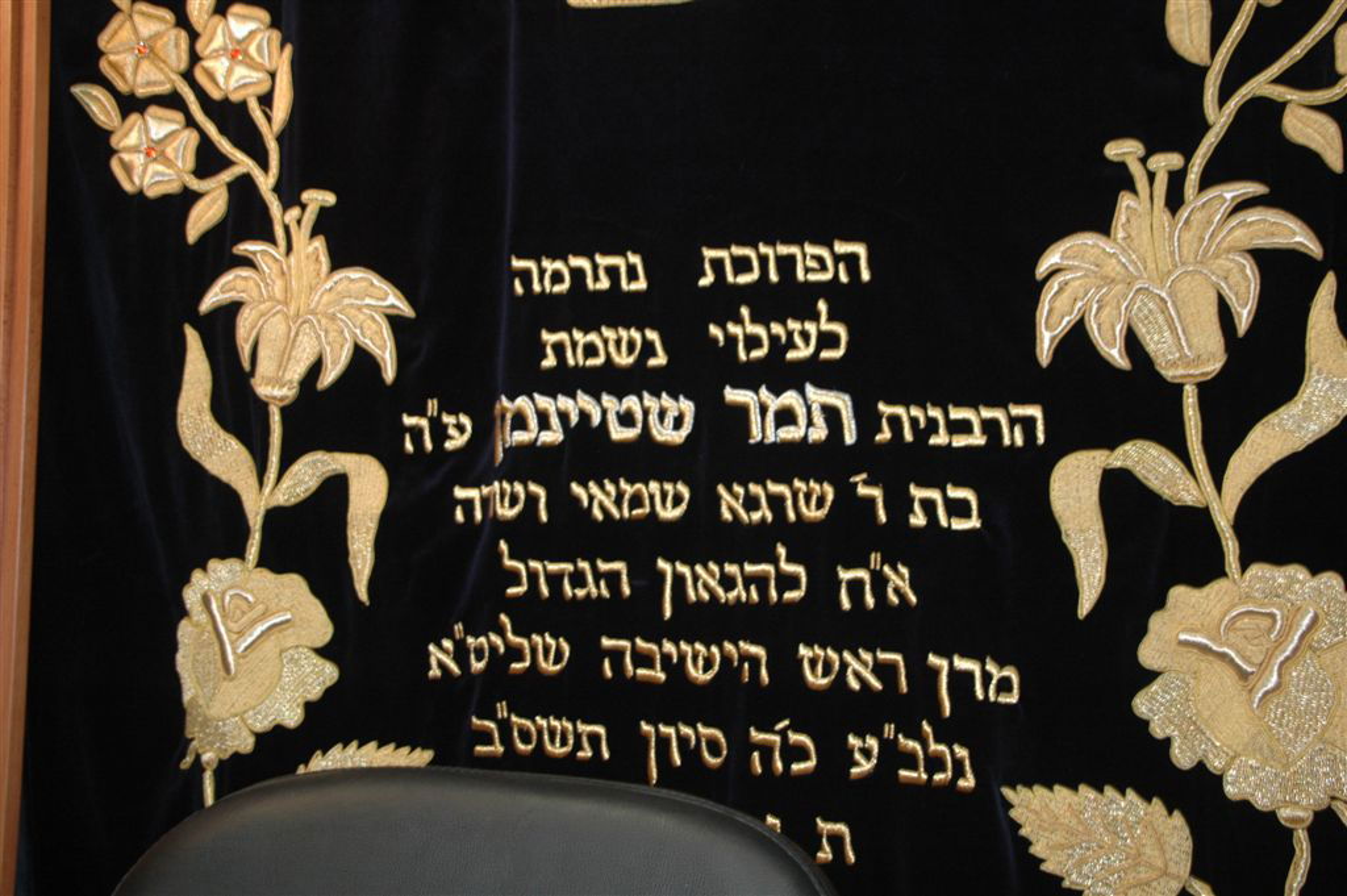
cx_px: 674
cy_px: 448
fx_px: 1458
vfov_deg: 34.2
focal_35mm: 39
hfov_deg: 49.6
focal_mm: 26
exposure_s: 1/60
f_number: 5
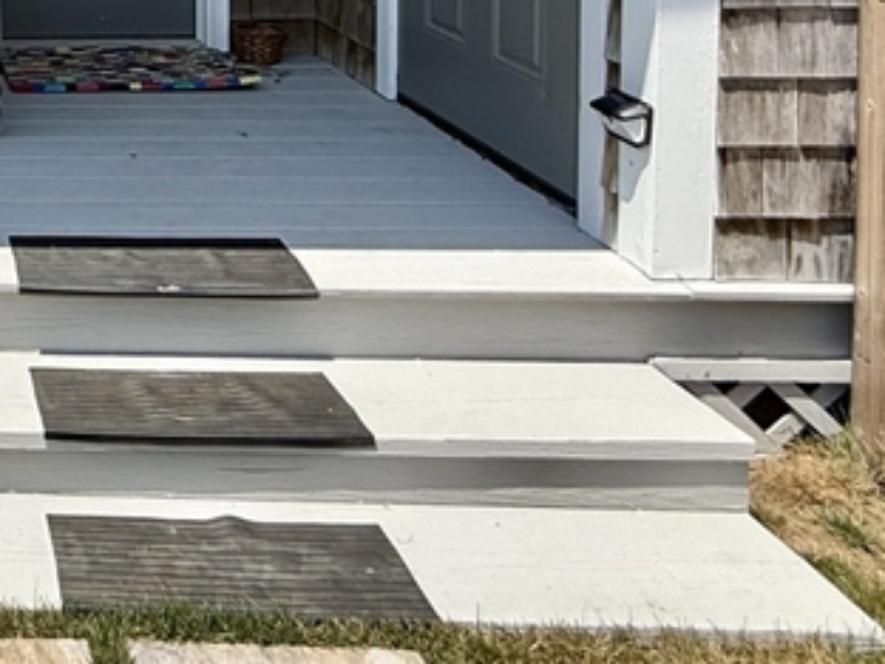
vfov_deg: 27.2
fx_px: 1176
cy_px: -162
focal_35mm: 46
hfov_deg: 32.4
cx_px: -233
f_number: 2.2
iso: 50
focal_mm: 2.22
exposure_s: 1/1312
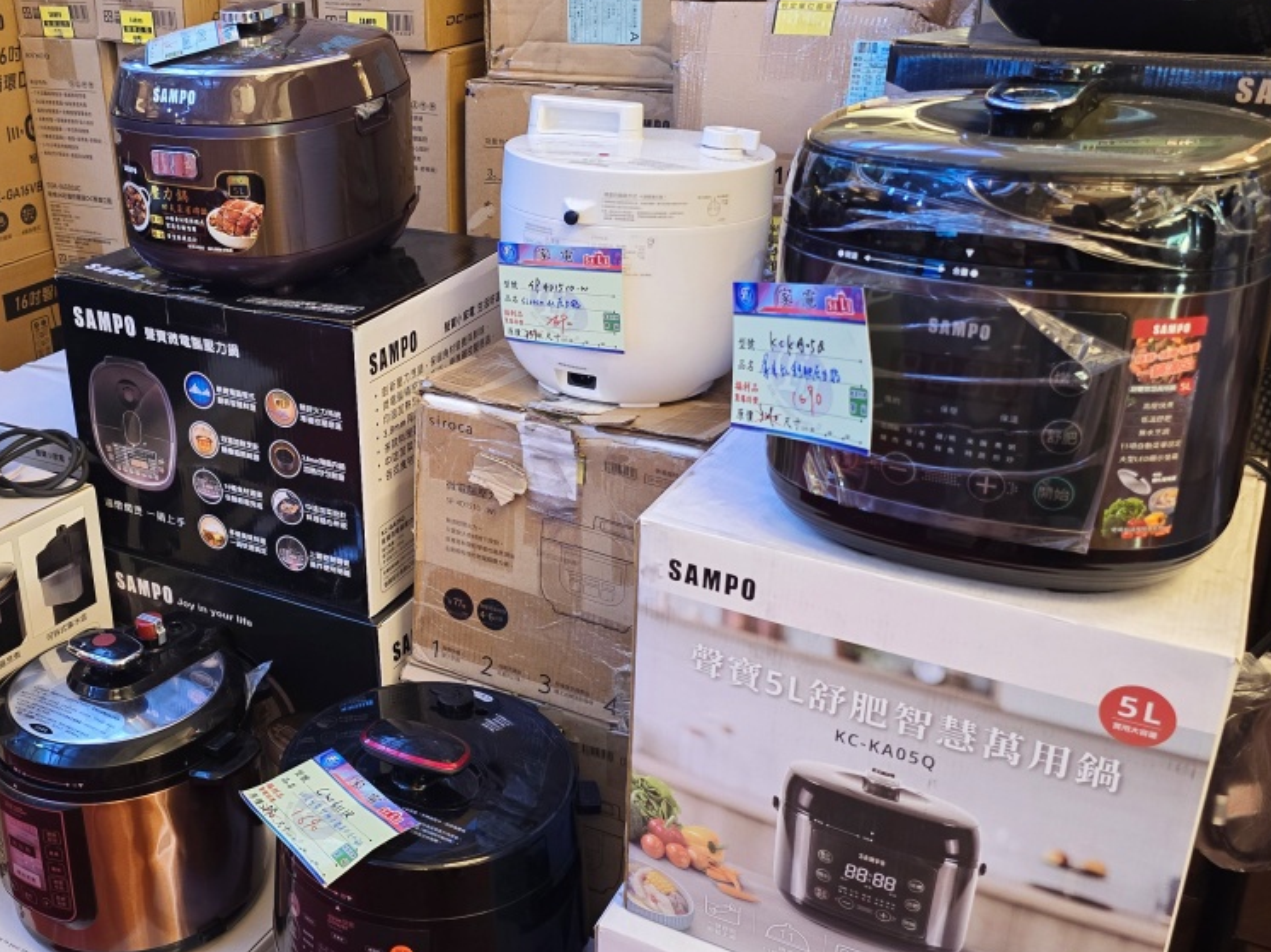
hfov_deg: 49.4
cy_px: 443
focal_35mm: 37
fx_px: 1358
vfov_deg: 38.6
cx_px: 436
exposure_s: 1/30.2
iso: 320
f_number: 1.7
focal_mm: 6.3
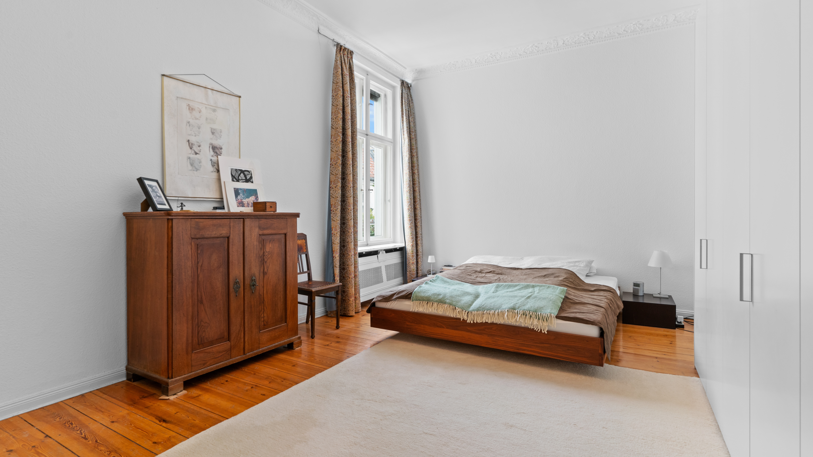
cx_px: 410
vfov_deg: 61.0
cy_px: 239
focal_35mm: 18
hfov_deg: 92.7
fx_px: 388
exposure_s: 1/6
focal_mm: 17
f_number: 8
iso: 500
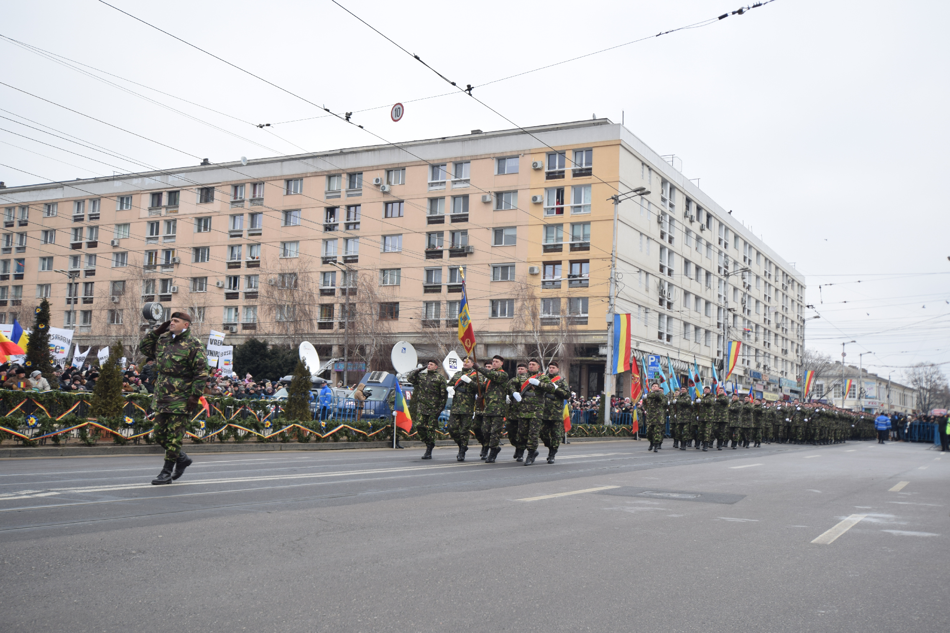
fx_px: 950
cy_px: 316
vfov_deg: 36.9
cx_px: 475
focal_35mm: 36
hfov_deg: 53.1
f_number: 6.3
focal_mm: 24
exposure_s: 1/100
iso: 160
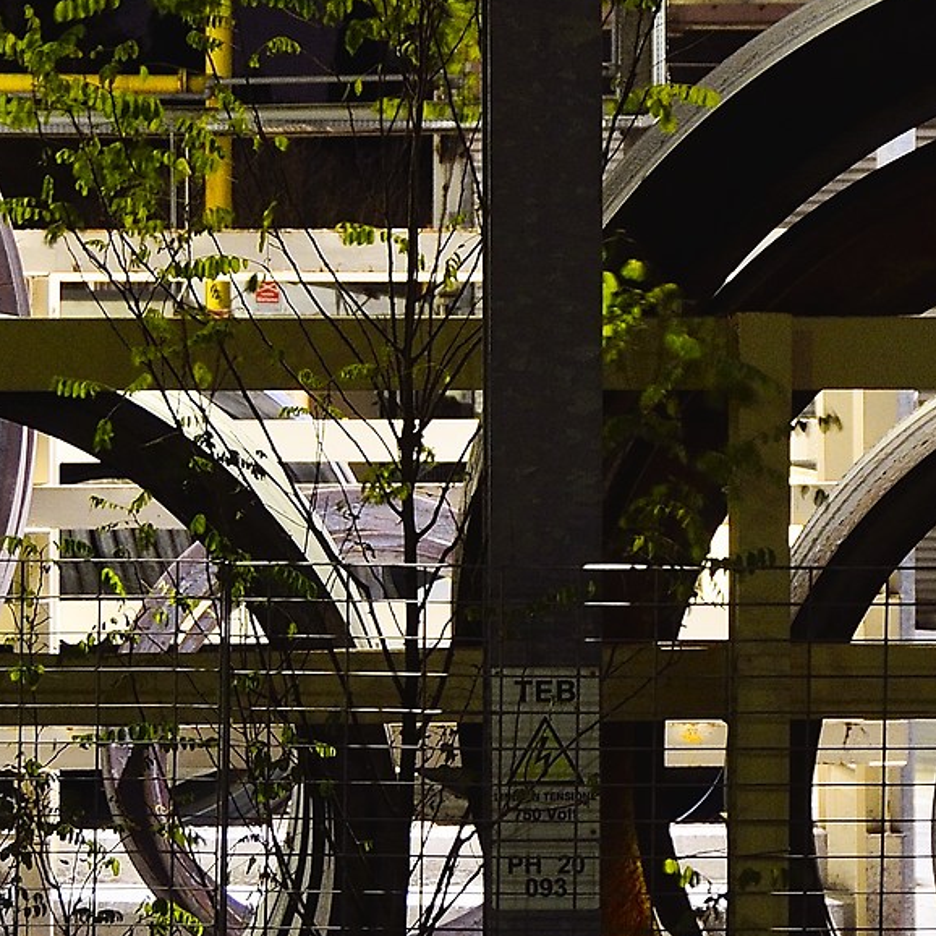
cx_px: 429
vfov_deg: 9.5
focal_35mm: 185
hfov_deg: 9.5
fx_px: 5652
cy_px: 382
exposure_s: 1.3
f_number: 5
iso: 200
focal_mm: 35
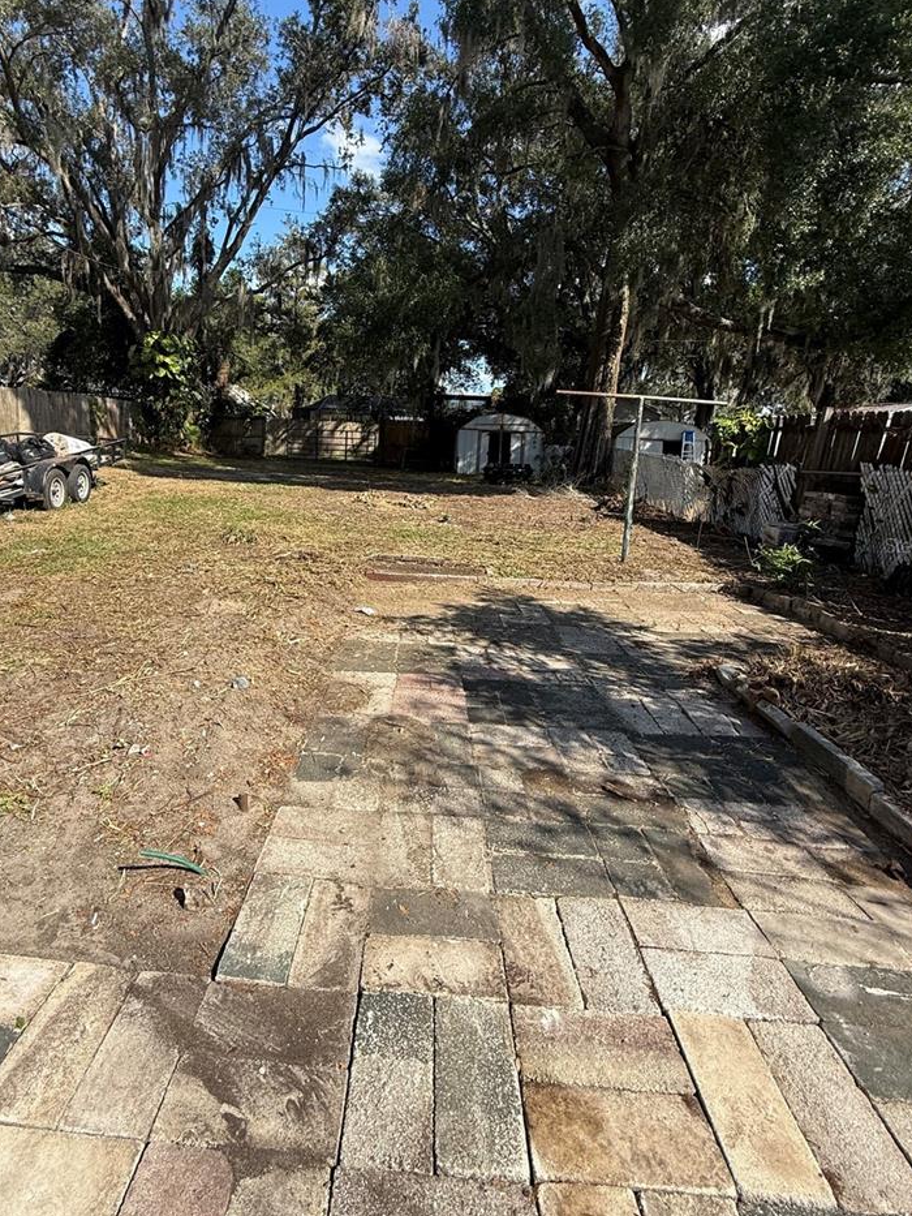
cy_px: 545
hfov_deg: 71.2
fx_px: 632
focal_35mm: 18
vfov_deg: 87.4
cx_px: 391
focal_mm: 2.22
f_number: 2.2
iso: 50
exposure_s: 1/1050
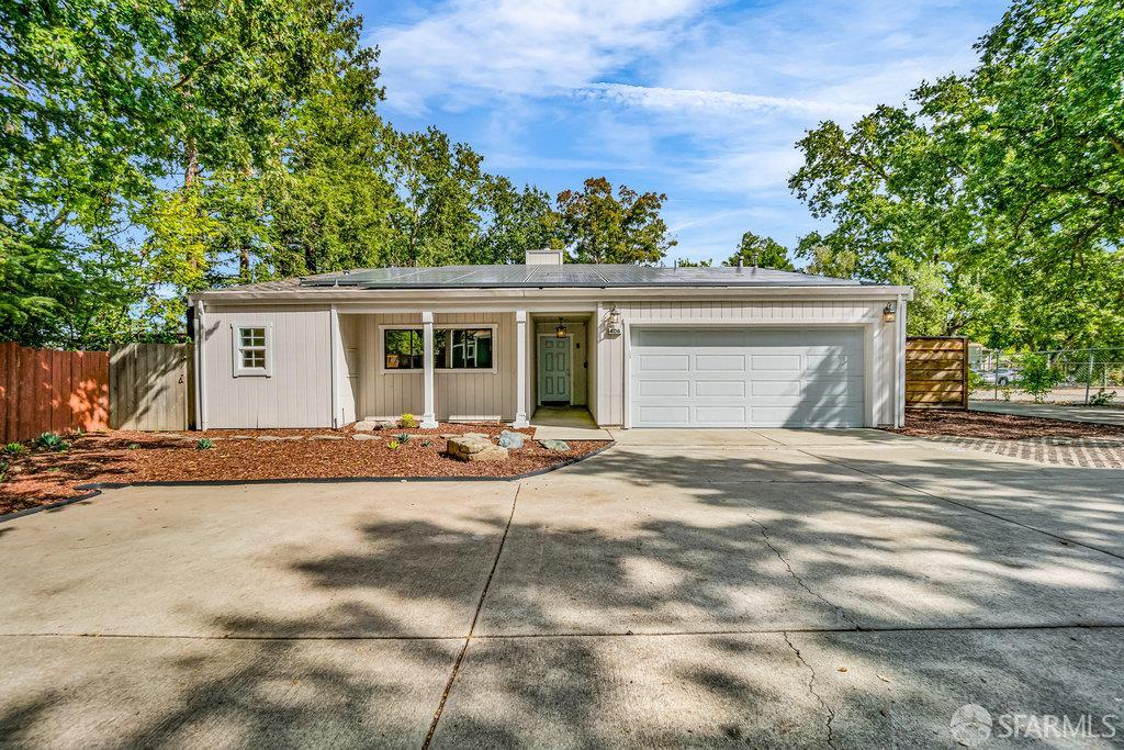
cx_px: 562
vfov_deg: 77.3
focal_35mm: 15
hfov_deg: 100.4
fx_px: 468
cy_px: 375
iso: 100
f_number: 8
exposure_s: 1/400
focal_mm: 10
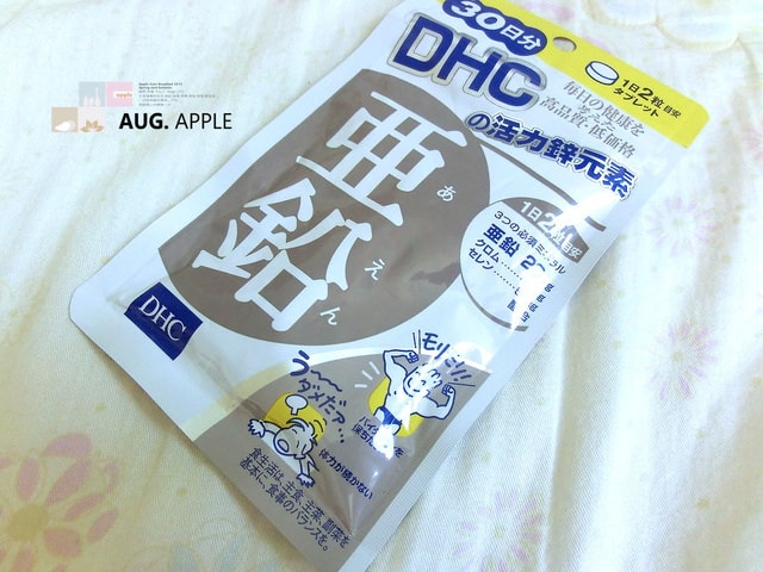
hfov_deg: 71.6
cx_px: 382
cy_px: 286
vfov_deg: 56.8
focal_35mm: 24
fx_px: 529
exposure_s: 1/60
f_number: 3
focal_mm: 4.24
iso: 320
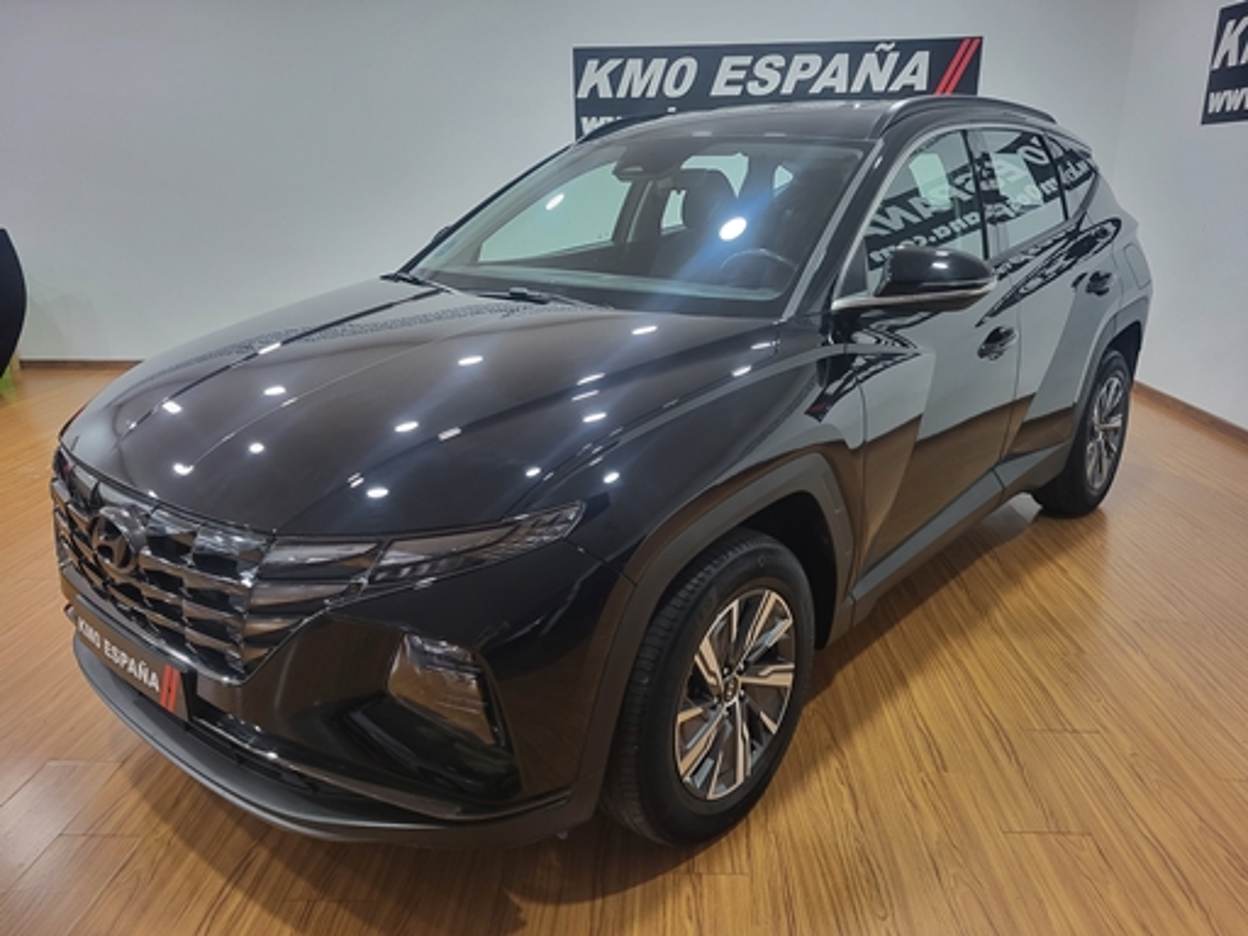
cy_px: 468
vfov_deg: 53.1
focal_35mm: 26
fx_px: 937
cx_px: 624
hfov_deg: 67.3
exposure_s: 1/50
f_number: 1.8
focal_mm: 5.4
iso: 320
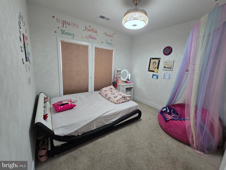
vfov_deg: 89.9
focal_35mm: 13
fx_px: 85
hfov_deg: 106.2
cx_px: 113
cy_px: 85
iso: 200
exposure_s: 1/60
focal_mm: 2.2
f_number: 2.2
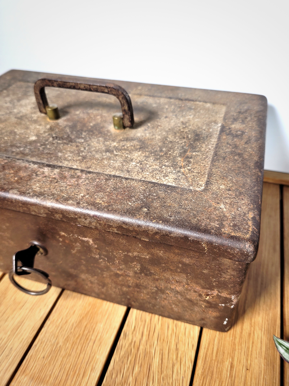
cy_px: 193
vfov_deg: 67.3
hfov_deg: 53.1
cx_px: 144
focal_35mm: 26
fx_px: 289
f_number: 1.8
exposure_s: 1/233
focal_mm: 5.4
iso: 40
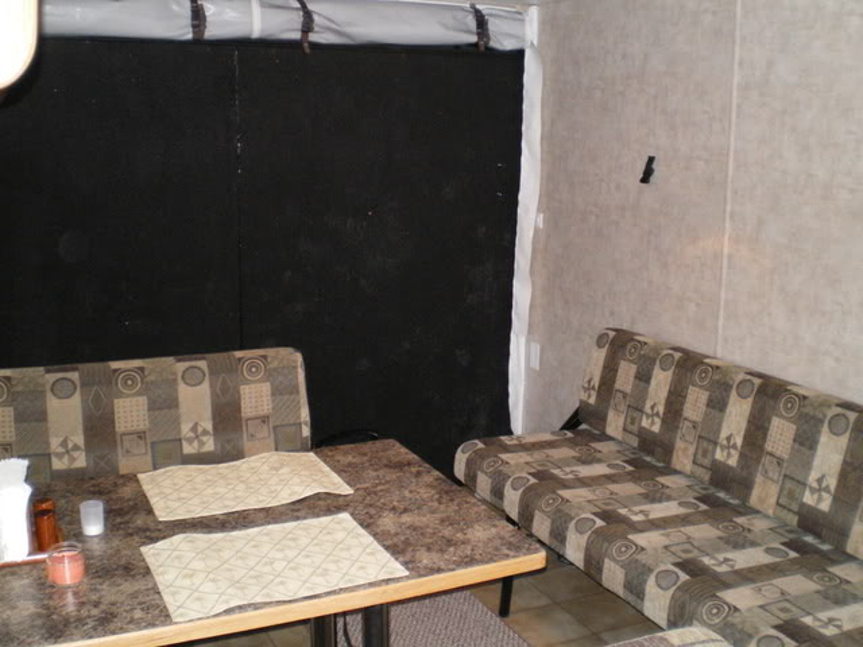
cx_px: 432
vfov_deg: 37.7
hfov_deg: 49.0
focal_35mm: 38
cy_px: 324
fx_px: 947
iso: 400
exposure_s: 1/30
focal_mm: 6.3
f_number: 3.1
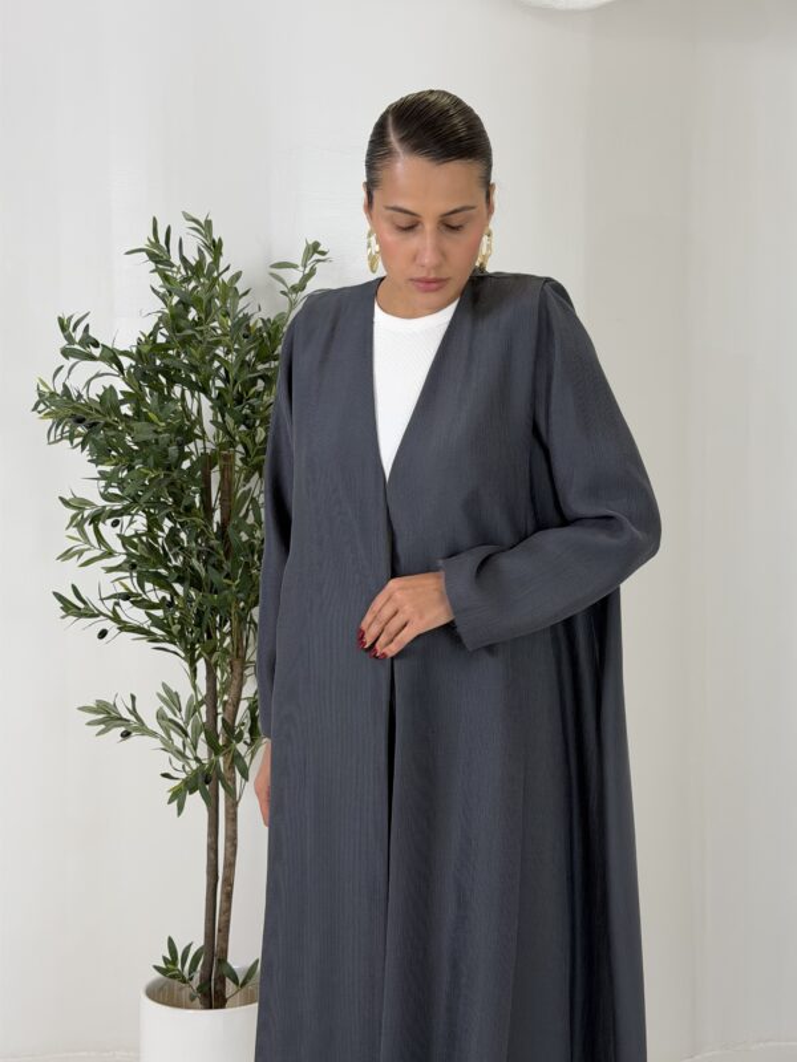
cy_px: 531
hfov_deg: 30.3
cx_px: 398
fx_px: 1474
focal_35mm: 48
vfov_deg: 39.7
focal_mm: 6.76
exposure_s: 1/366
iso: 64
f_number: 1.78
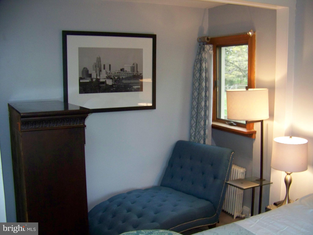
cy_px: 118
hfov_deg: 51.4
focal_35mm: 36
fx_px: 326
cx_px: 156
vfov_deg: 39.7
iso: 200
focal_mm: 5.85
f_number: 2.8
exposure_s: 1/30
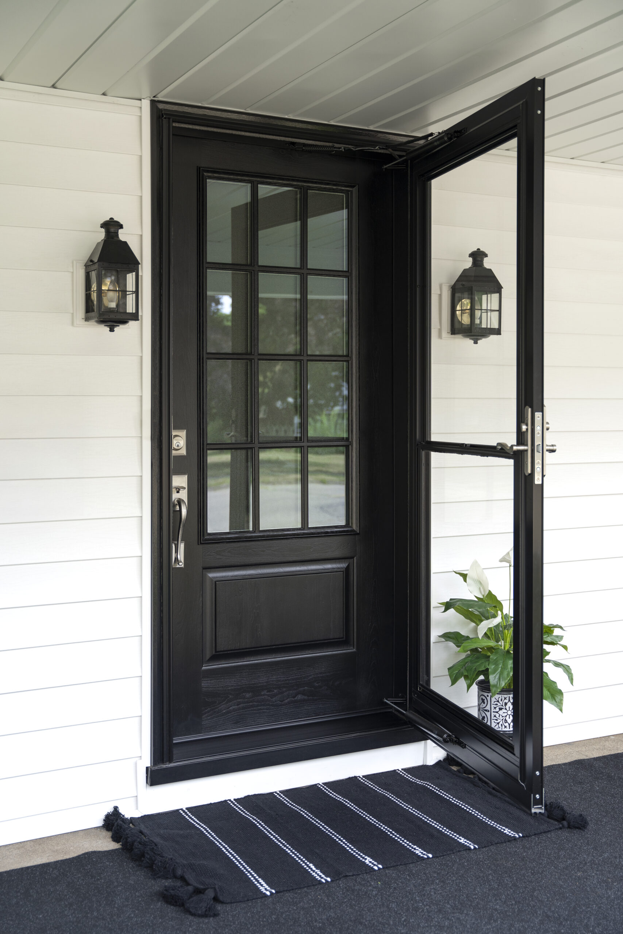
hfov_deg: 32.9
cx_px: 312
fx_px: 1056
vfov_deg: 47.7
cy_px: 467
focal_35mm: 41
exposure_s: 1/250
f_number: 2.8
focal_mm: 40.7
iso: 160
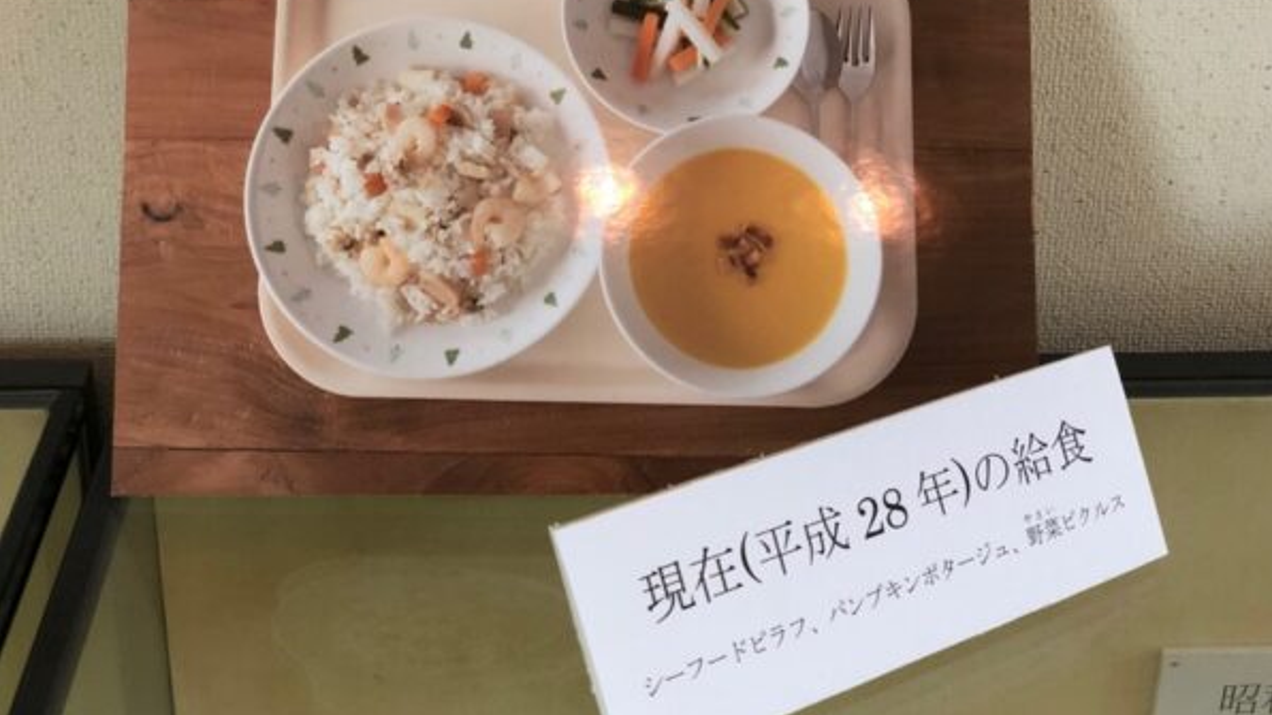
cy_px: 277
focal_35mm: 57
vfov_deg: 21.0
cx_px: 638
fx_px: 1922
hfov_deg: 36.6
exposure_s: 1/33
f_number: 2.4
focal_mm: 6
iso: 125
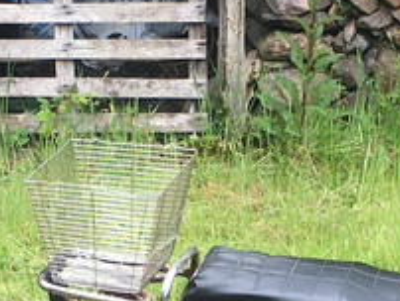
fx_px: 1770
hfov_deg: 12.9
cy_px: 430
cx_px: 217
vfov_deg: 9.5
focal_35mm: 153
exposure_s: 1/278
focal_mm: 4.15
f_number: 2.2
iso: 25
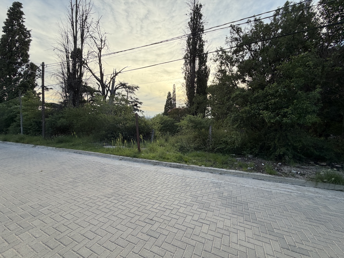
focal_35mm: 14
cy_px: 129
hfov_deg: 102.1
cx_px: 172
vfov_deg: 85.7
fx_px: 139
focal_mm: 2.22
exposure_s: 1/187
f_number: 2.2
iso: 50
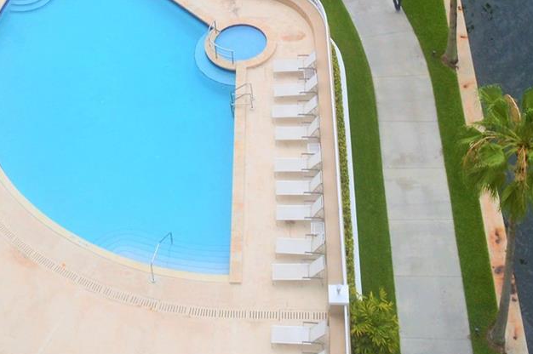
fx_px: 1021
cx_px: 134
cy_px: -93
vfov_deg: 18.5
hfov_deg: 28.8
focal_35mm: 69
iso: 400
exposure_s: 1/100
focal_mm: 18
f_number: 9
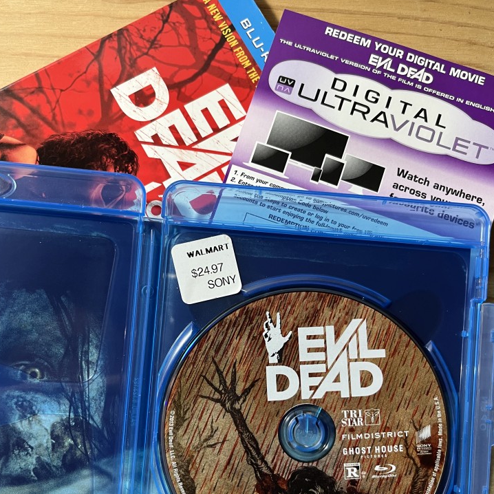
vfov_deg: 50.9
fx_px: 517
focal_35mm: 32
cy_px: 289
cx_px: 248
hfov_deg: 51.1
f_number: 1.6
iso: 125
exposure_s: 1/60
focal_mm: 5.1
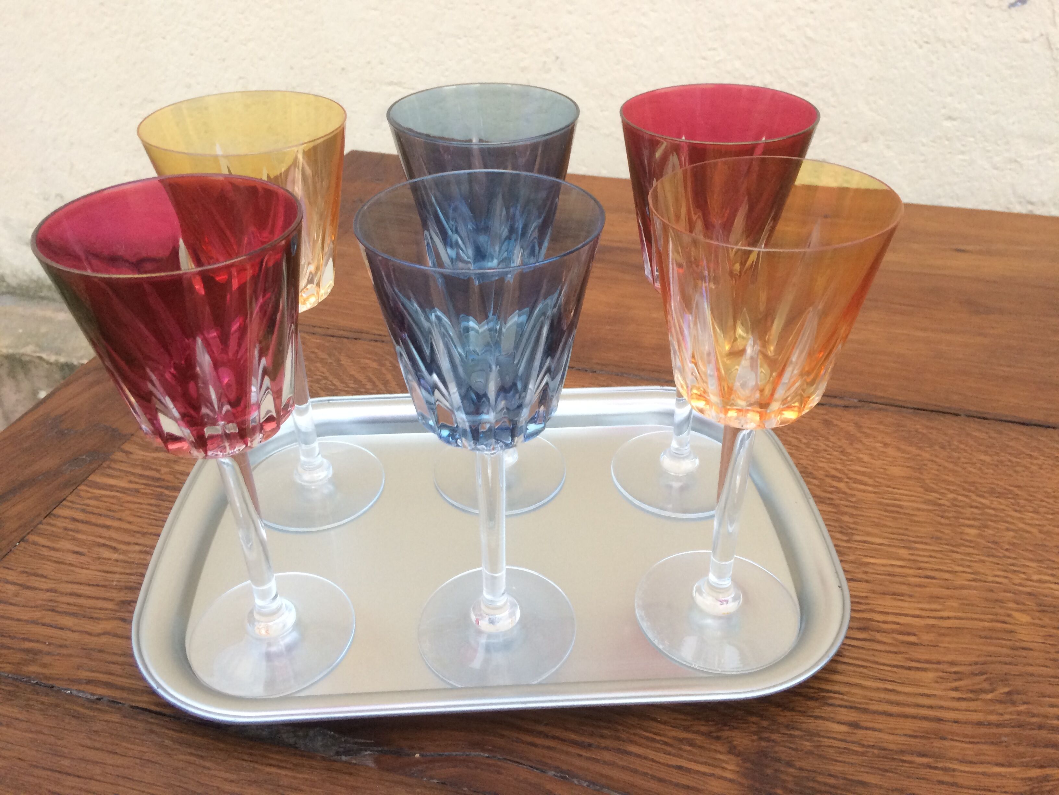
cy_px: 398
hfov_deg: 61.7
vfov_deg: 48.2
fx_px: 887
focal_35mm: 29
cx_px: 530
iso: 64
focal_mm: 4.15
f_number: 2.2
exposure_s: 1/33
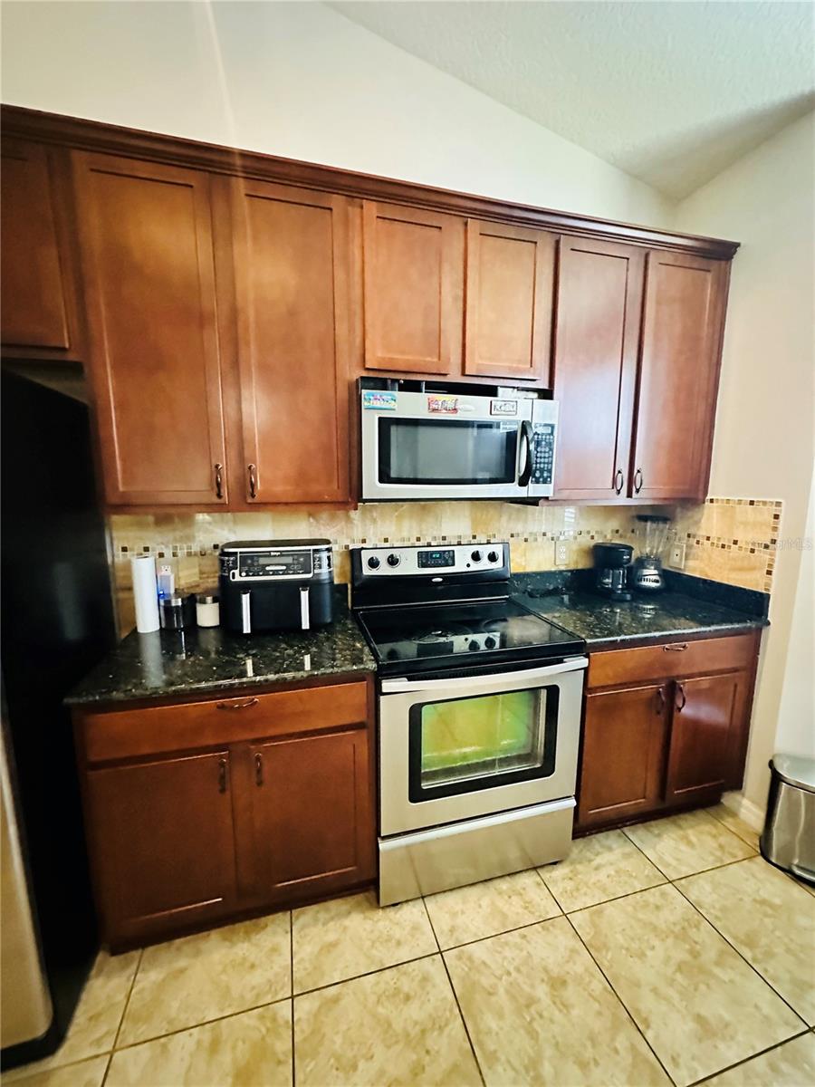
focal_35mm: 14
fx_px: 439
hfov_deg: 85.7
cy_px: 544
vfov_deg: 102.1
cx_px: 408
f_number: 2.2
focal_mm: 2.22
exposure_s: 1/40
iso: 1250
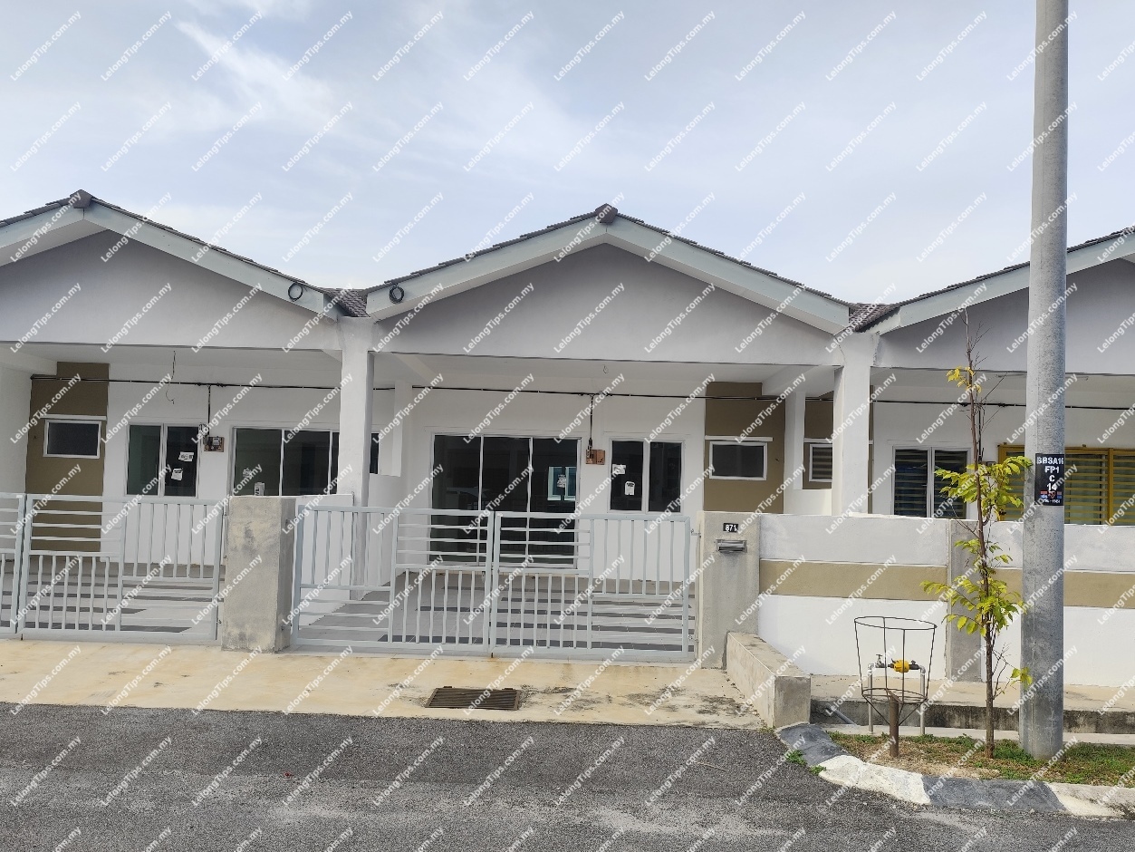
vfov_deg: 58.9
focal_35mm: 23
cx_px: 568
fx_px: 754
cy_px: 426
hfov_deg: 73.9
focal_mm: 6.14
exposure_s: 1/423
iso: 50
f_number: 1.65
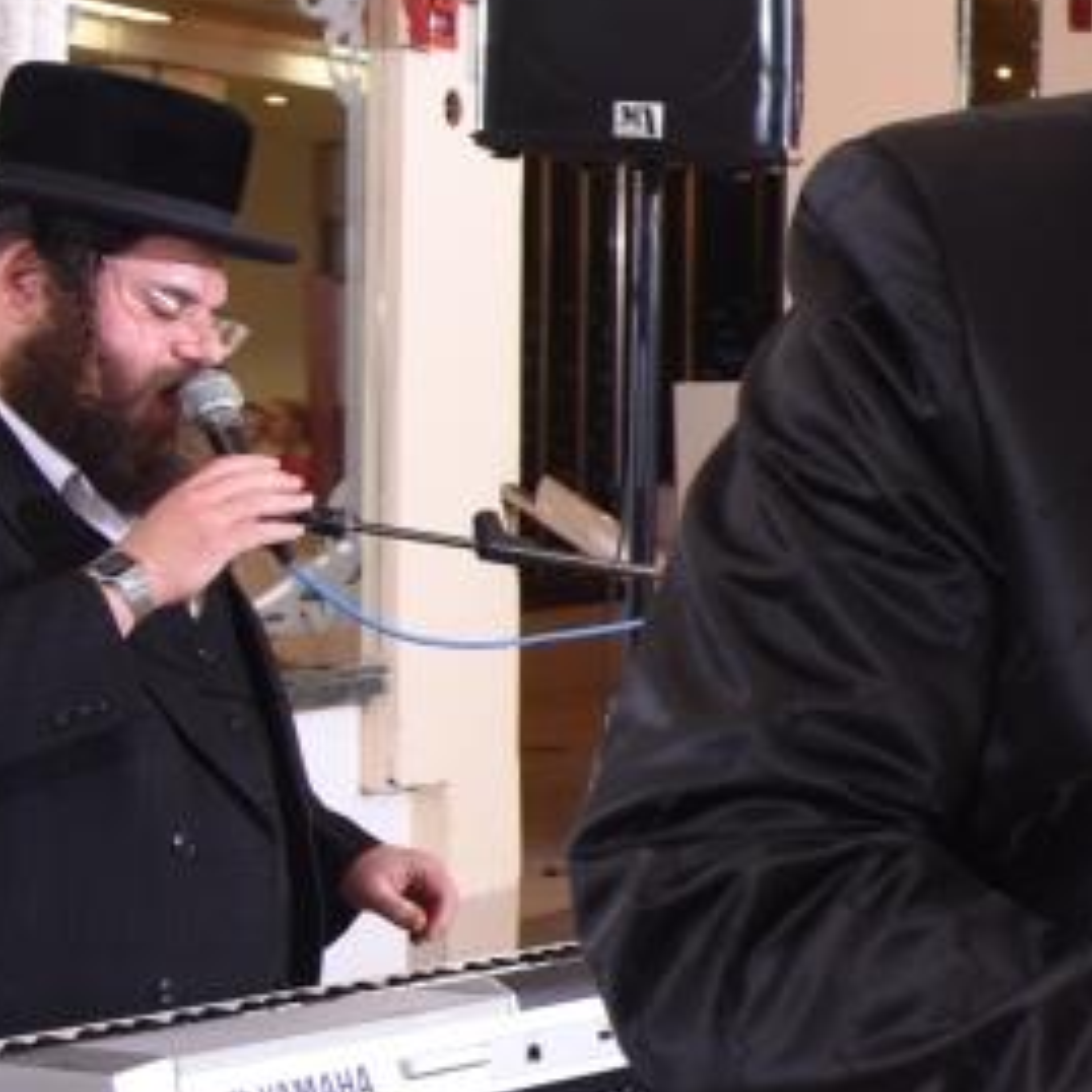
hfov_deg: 15.8
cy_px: 542
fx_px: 3462
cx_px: 1855
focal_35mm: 97
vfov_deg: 17.9
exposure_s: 1/100
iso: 800
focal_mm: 30
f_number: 6.3
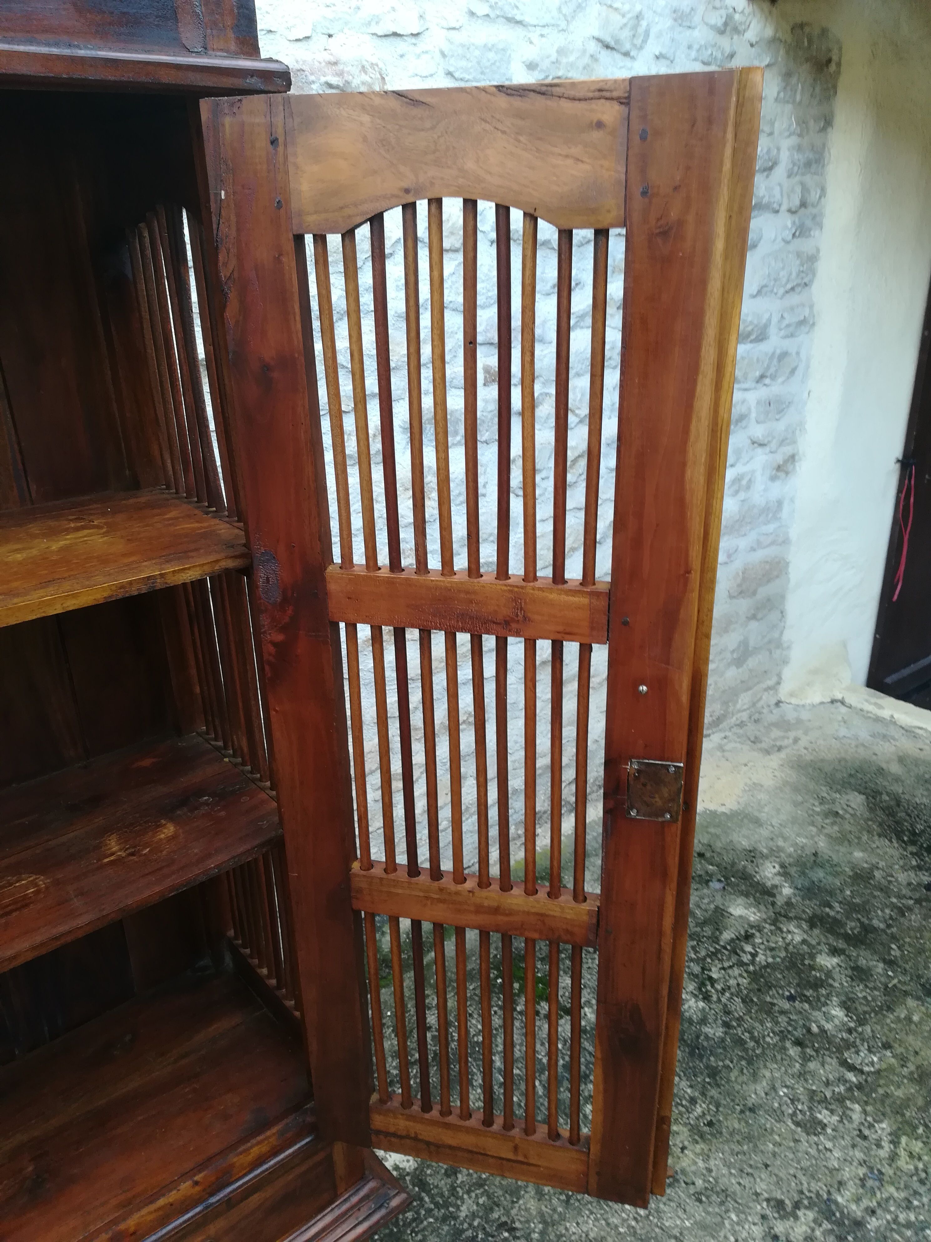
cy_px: 621
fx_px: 932
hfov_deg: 53.1
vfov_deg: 67.3
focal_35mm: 26
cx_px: 466
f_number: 2.2
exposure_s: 1/33.3
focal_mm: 3.83
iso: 80
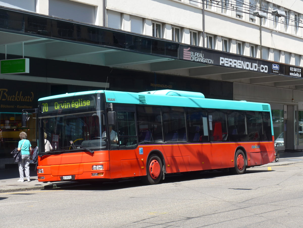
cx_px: 152
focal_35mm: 86
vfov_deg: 17.2
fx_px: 753
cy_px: 114
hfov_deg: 22.8
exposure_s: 1/320
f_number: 4.5
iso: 80
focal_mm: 17
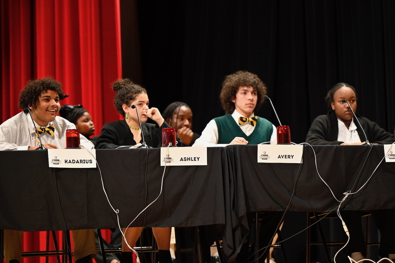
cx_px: 198
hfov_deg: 14.7
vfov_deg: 9.8
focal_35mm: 140
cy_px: 132
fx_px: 1536
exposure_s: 1/250
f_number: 2.8
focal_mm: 140
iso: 1600
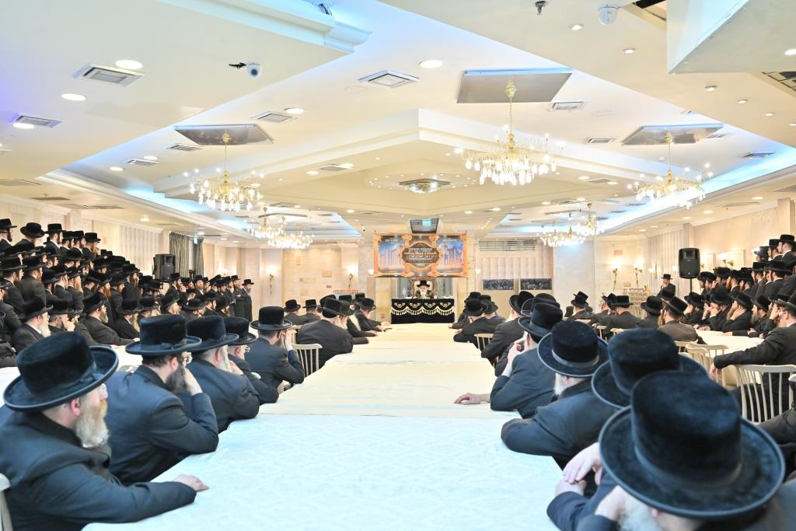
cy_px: 266
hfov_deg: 59.5
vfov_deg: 41.7
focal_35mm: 32
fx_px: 697
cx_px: 398
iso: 2000
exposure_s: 1/160
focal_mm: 31.5
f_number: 4
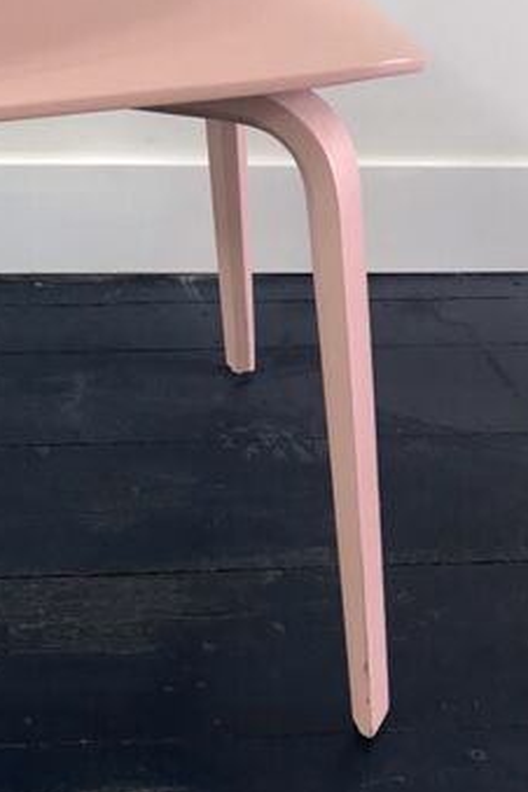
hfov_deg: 23.7
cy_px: 61
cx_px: 23
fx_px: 1210
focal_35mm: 55
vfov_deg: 34.0
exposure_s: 1/20
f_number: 1.8
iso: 40
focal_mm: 3.99
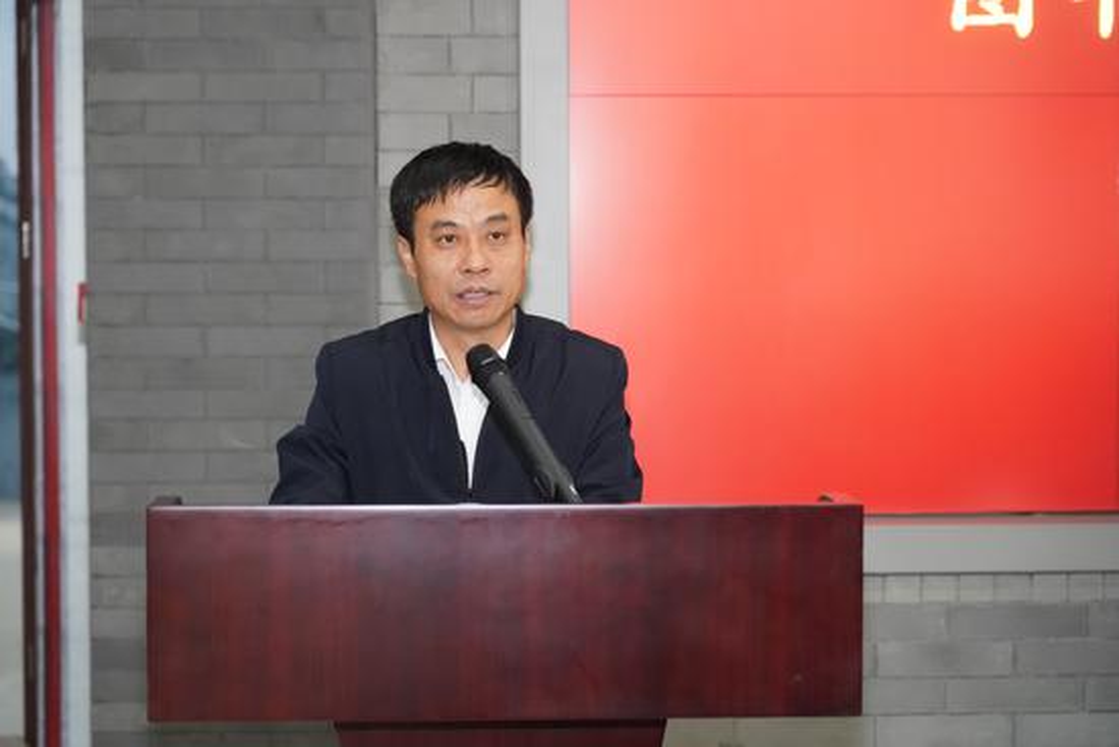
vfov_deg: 15.5
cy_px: 374
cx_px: 560
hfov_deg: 23.1
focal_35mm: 88
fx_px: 2736
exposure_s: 1/100
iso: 6400
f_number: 4
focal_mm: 88
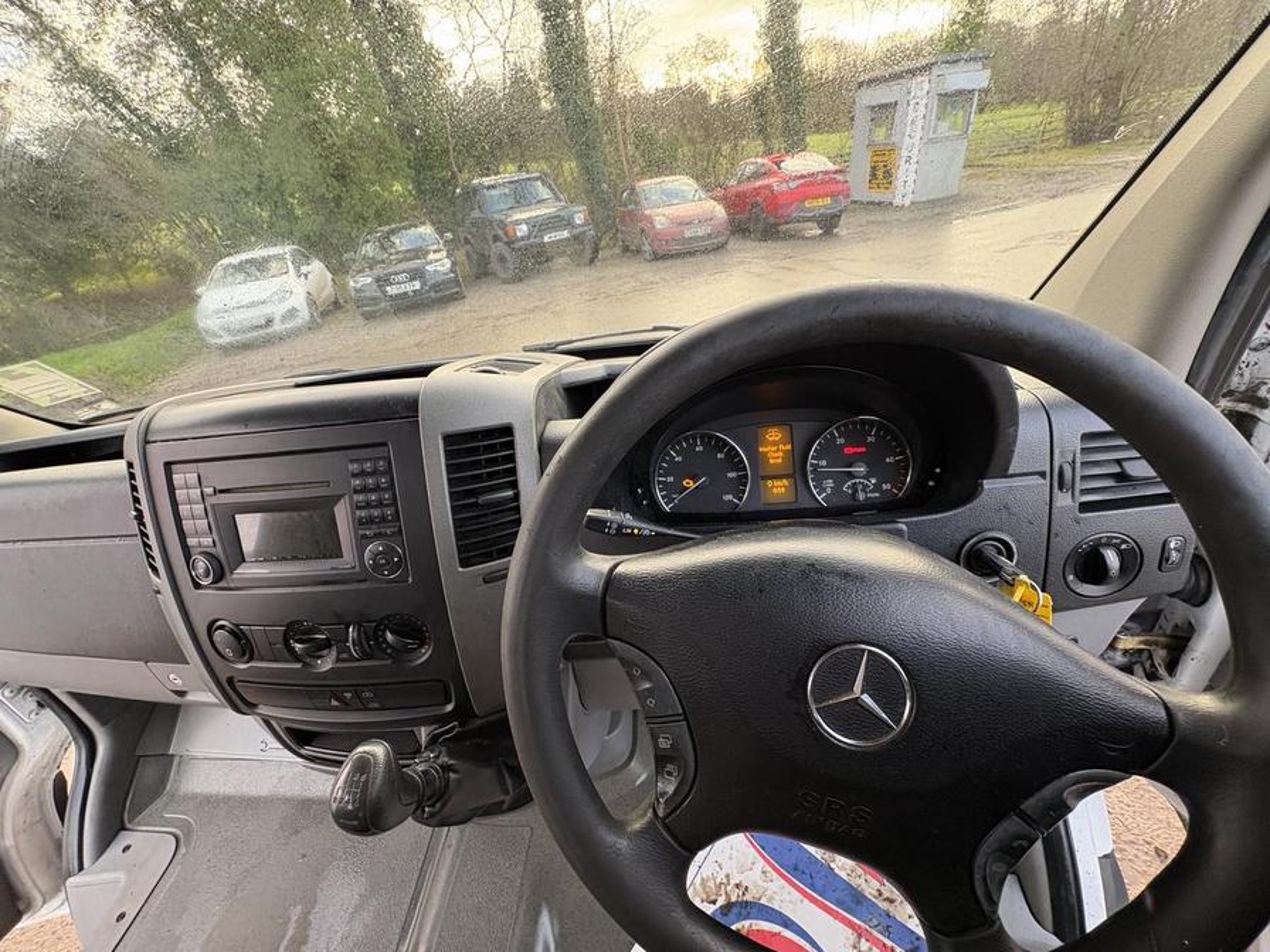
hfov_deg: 102.1
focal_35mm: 14
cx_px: 635
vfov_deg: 85.7
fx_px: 514
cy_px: 476
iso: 200
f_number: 2.2
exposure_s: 1/75
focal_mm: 2.22
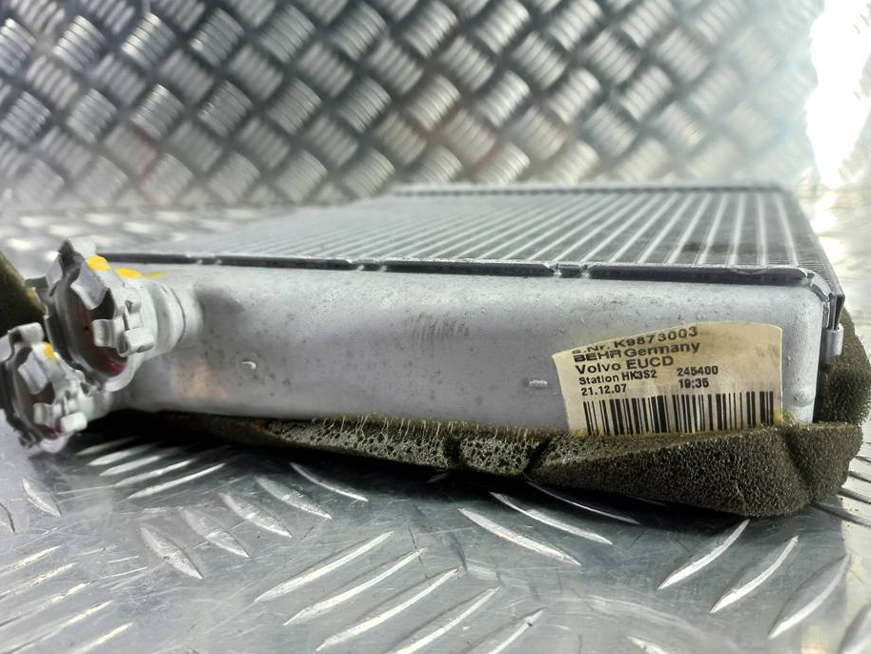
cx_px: 449
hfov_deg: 63.4
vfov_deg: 49.7
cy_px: 343
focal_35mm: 28
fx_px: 705
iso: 80
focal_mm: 4.6
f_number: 1.8
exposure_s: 1/50
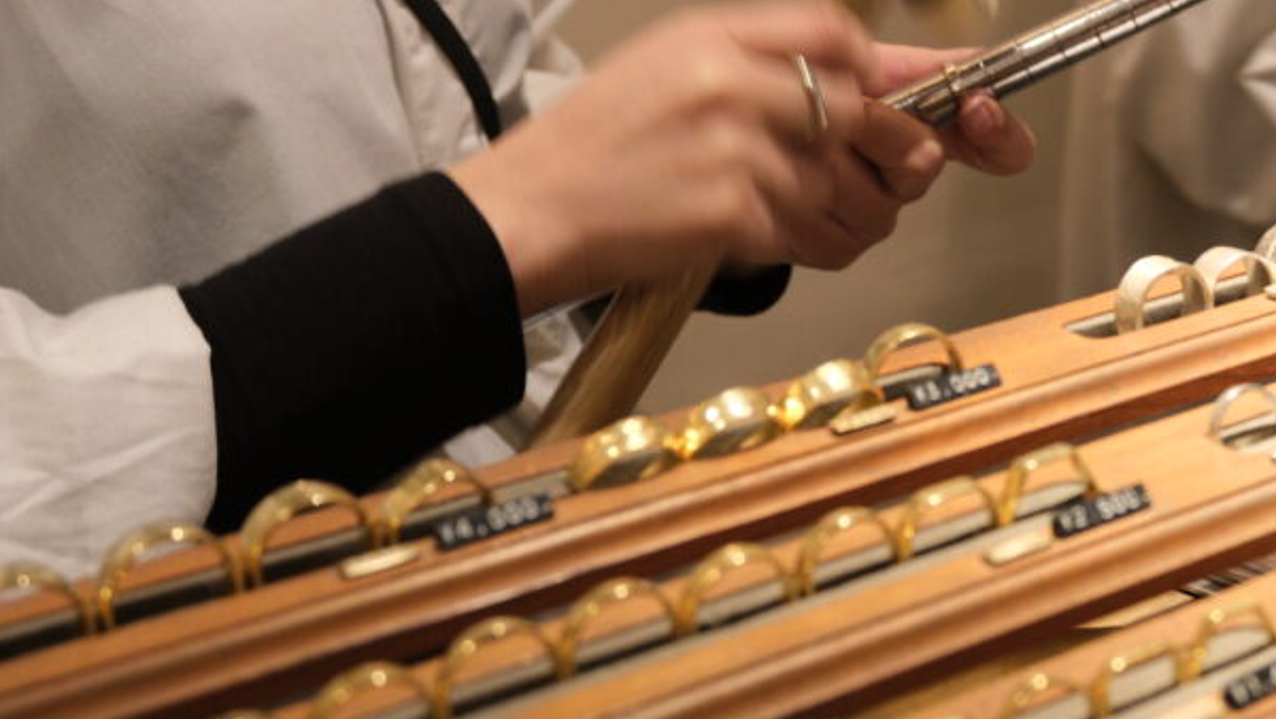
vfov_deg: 20.0
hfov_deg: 34.3
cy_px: 56
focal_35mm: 59
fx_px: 1997
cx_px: 1034
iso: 1250
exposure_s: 1/200
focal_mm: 22
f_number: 3.3
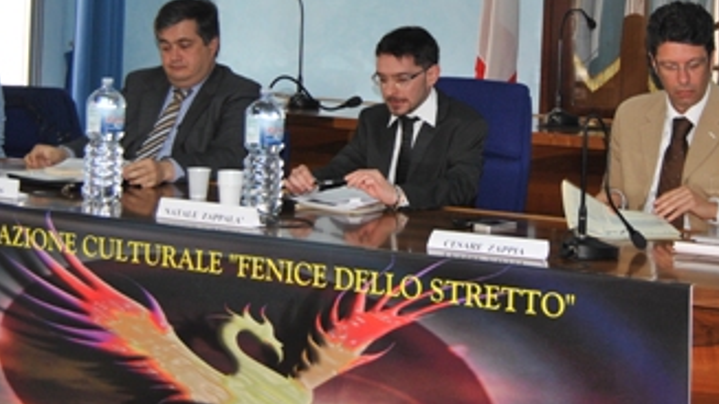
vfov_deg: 14.9
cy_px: 18
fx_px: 1525
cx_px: 471
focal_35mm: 80
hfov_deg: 26.4
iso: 200
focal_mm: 26
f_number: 4
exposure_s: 1/60
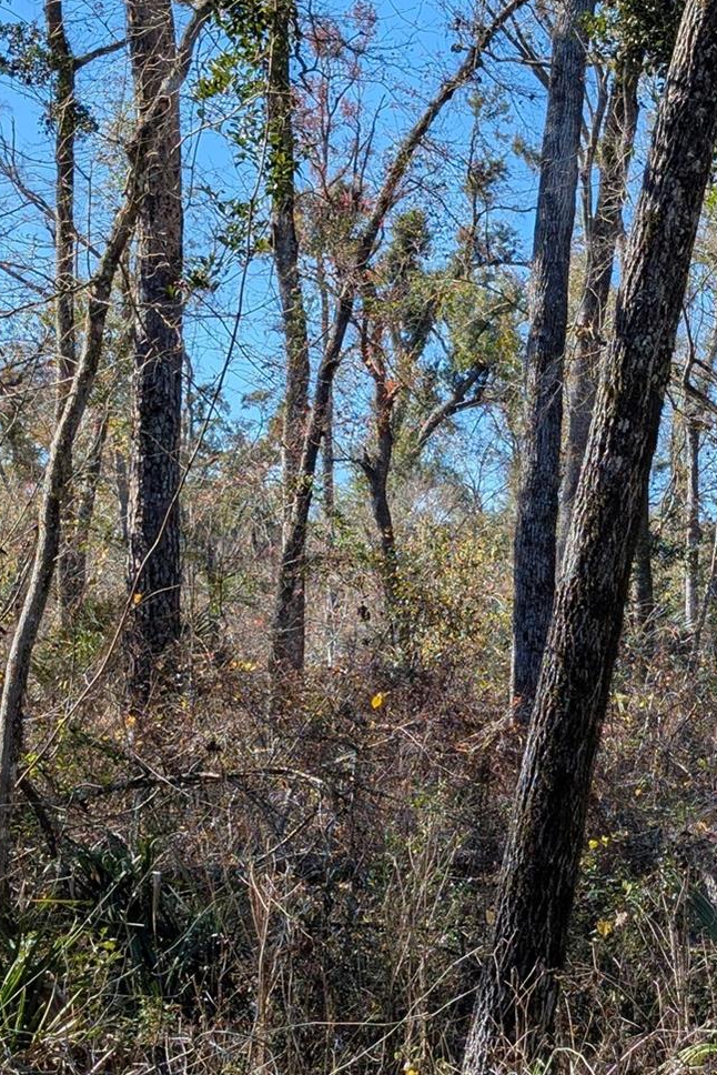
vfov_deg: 24.2
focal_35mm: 84
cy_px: 622
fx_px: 2508
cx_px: 763
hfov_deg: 15.9
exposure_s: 1/737
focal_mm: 6.9
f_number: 1.68
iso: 20
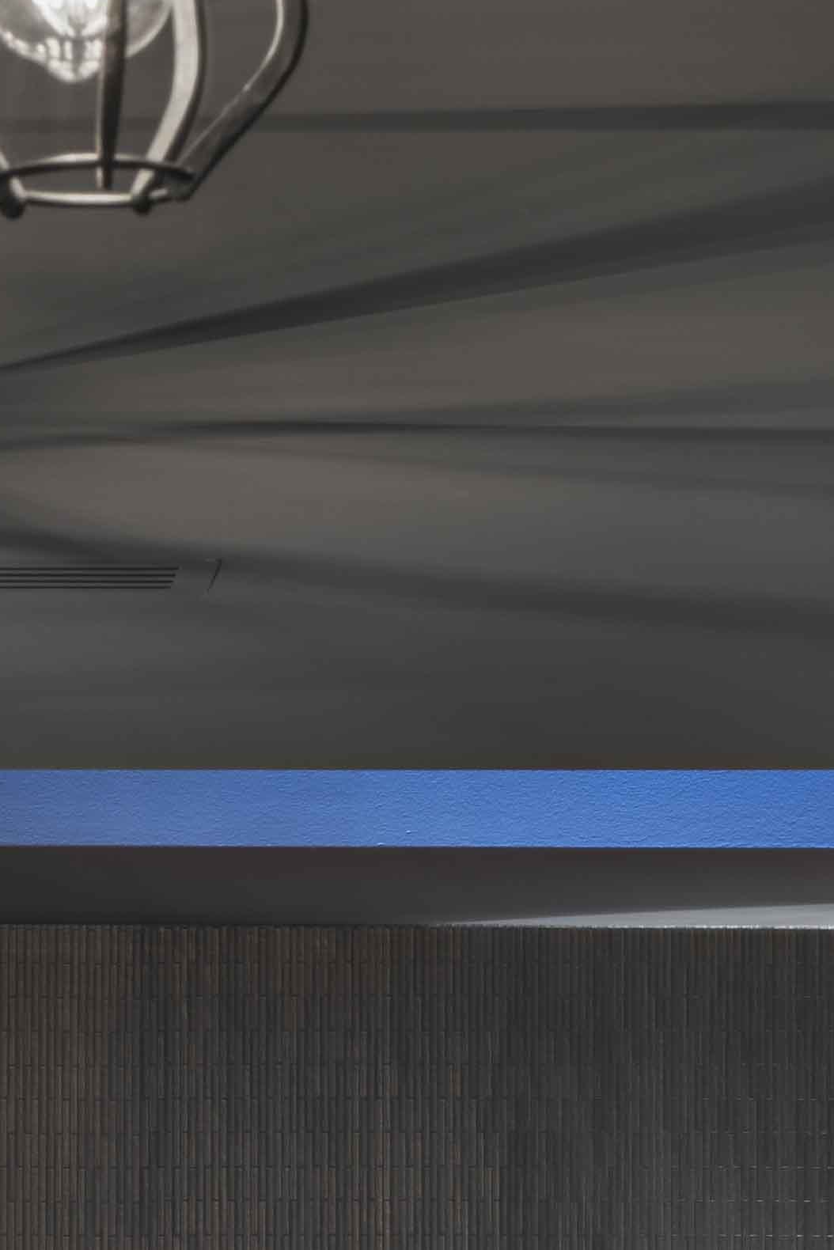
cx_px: -544
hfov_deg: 3.5
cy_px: 2310
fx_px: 13754
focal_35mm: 396
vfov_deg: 5.1
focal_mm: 85
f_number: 16
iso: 64
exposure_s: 30
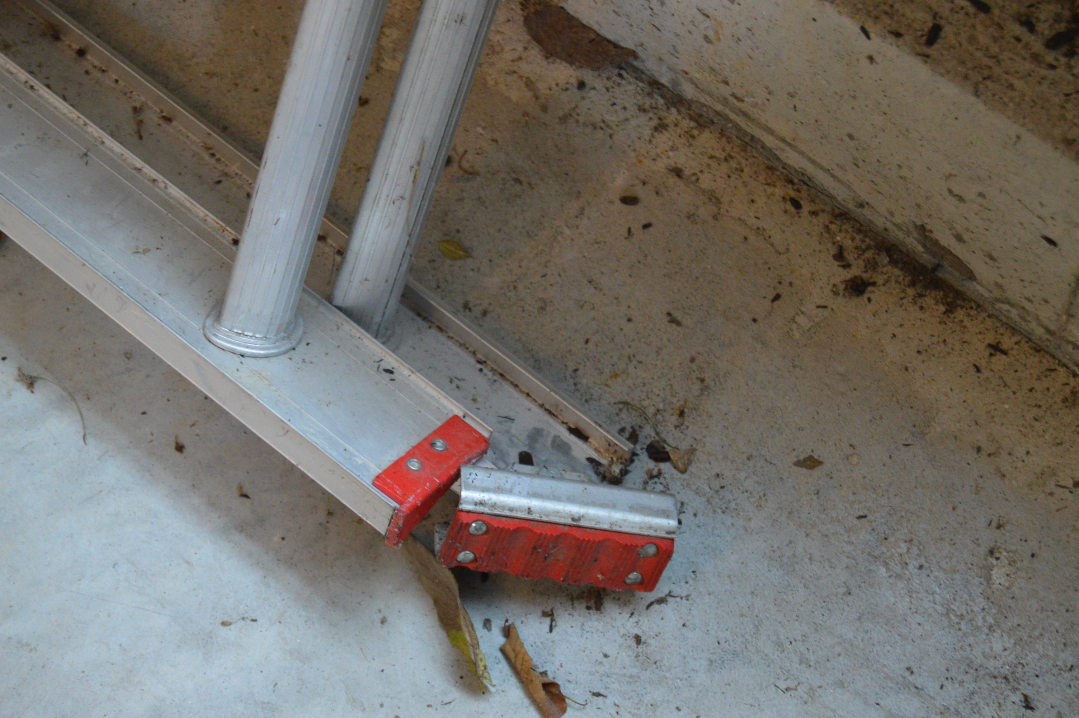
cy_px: 359
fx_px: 2470
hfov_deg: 24.6
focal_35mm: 82
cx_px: 540
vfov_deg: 16.5
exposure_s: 1/60
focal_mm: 55
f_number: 5.6
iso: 2000
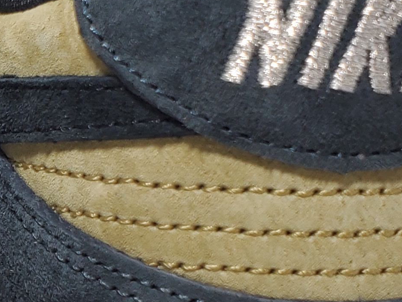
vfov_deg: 13.2
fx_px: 1301
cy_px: 231
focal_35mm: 112
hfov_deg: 16.8
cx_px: -80
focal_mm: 4.3
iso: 50
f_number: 2.4
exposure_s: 1/136
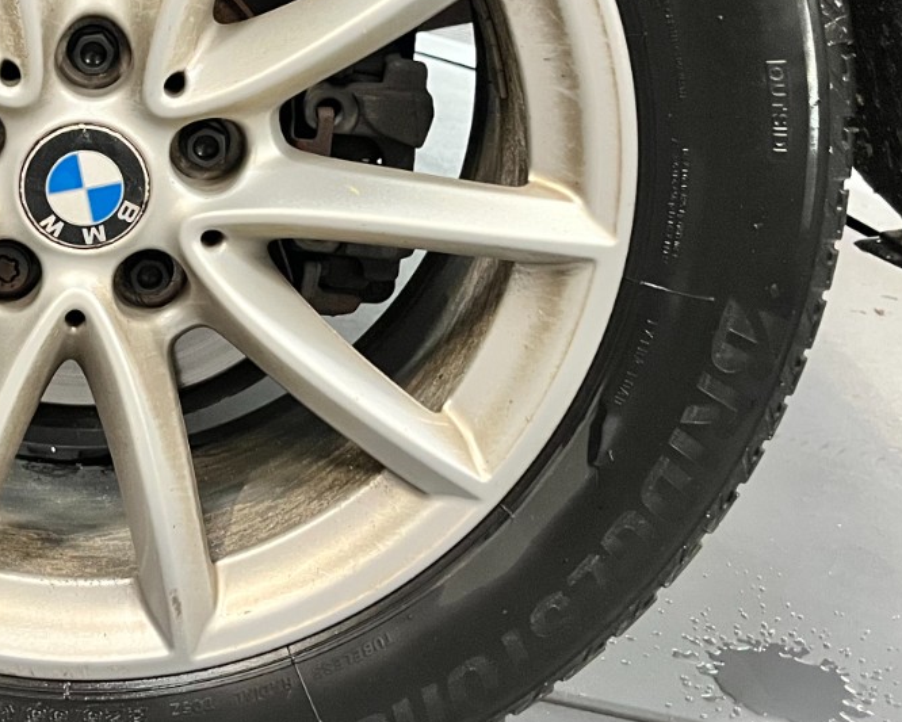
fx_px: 1629
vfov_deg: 24.5
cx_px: 74
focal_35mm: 61
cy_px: 123
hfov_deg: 29.6
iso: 400
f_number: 1.6
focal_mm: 5.1
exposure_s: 1/33
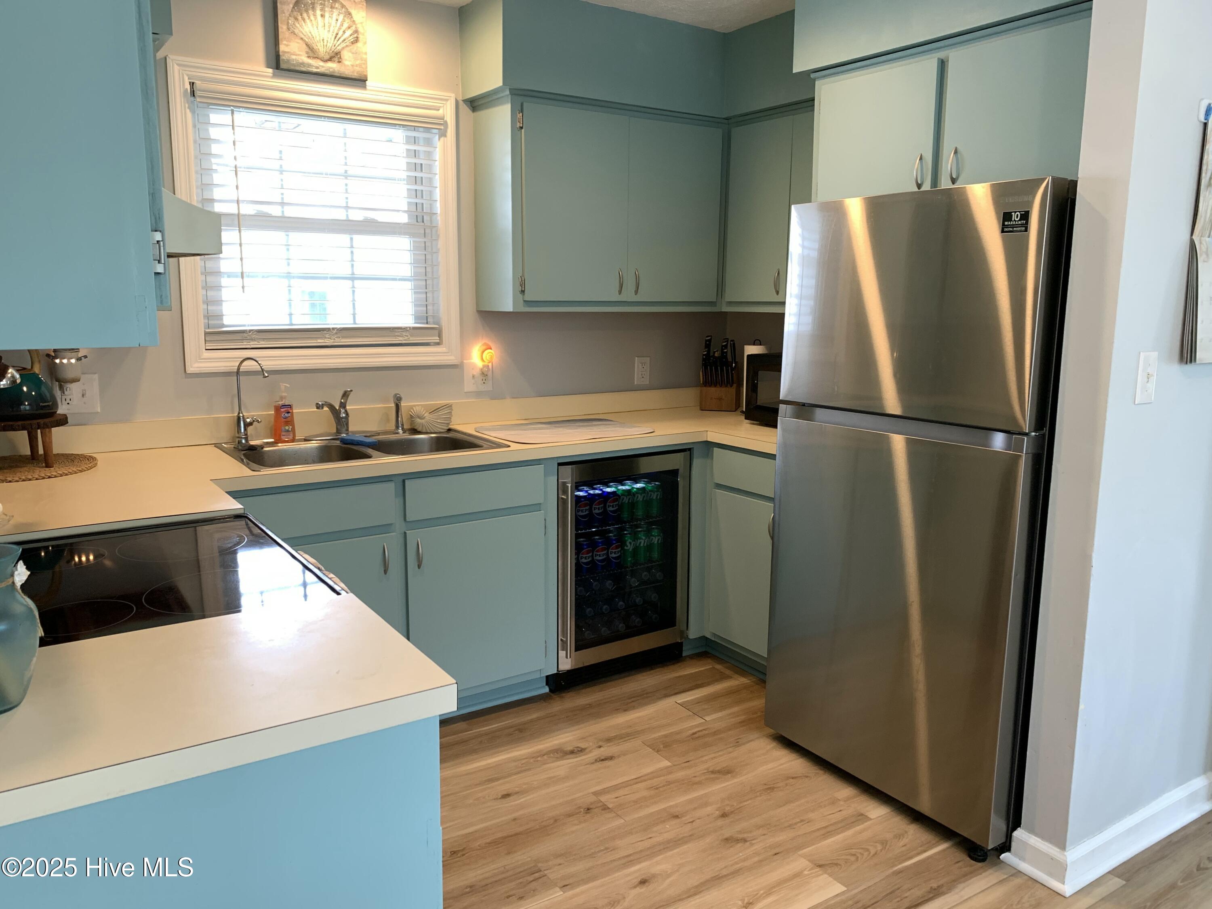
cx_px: 606
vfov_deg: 53.1
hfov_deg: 67.3
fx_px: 910
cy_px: 454
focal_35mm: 26
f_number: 1.8
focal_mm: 4.25
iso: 100
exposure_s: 1/60
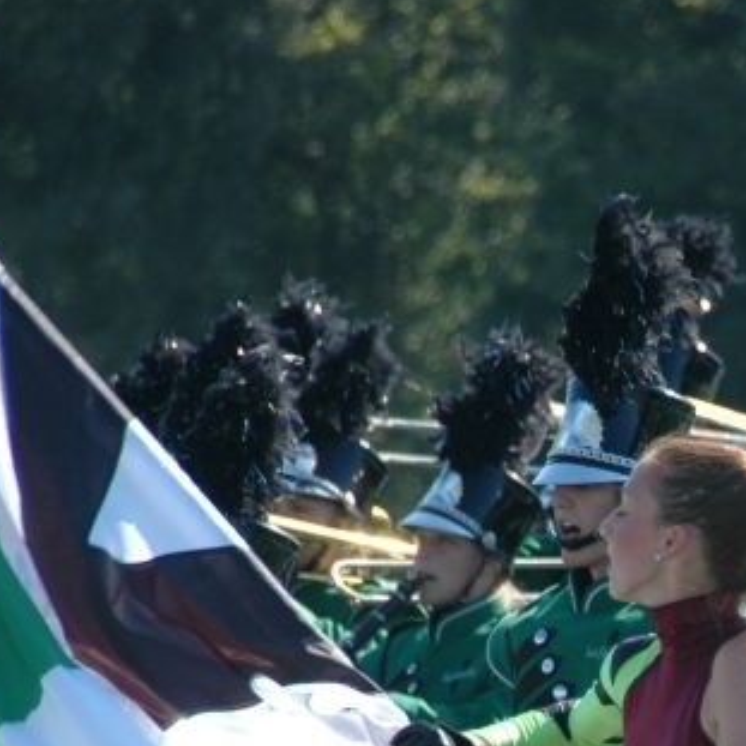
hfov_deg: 2.1
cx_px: 964
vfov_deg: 2.1
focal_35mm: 839
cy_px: 765
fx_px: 20456
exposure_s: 1/400
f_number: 5.6
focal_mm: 200
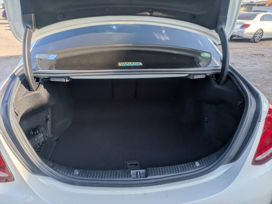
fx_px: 197
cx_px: 136
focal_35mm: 25
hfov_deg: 69.4
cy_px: 102
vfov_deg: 54.9
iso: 65
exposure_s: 1/1366
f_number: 1.89
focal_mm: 5.43
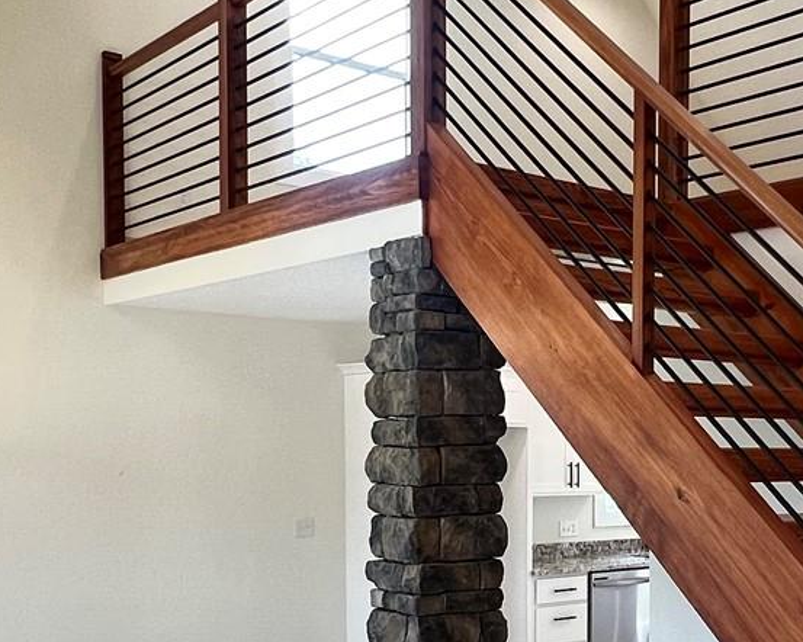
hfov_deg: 37.2
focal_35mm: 47
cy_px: 505
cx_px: 712
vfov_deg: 31.3
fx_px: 1117
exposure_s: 1/120
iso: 160
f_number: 1.8
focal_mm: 1.57
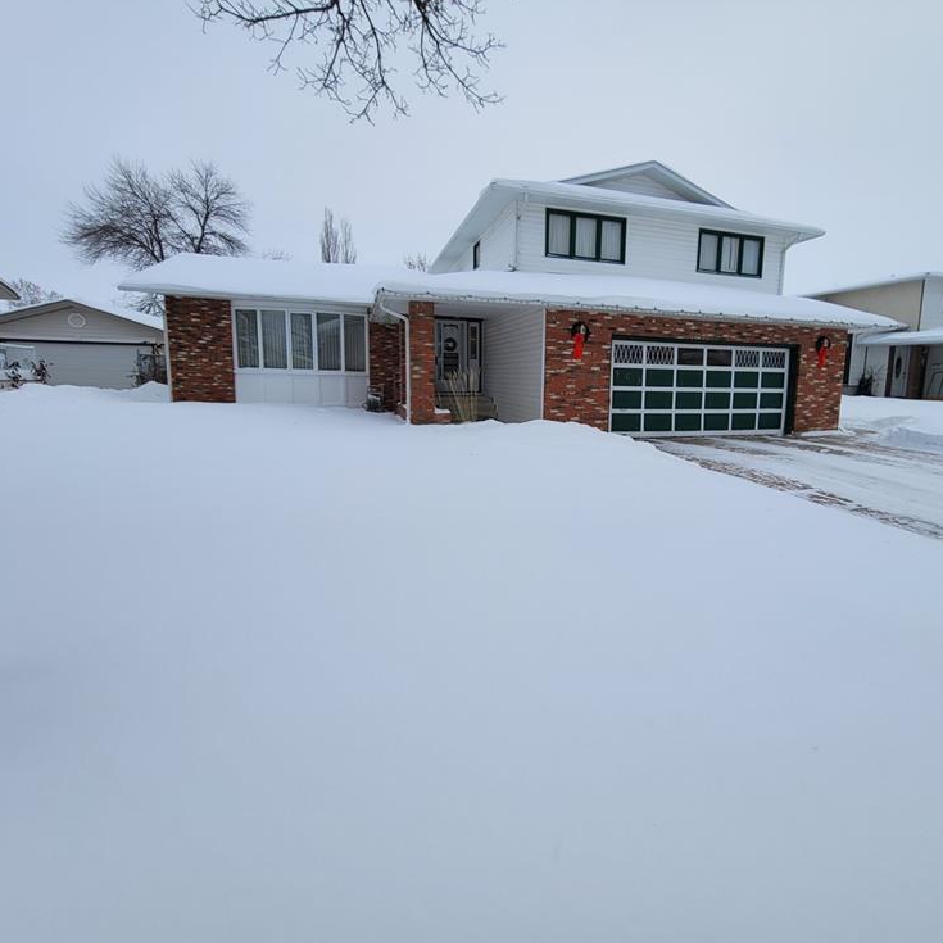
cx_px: 550
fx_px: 493
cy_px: 467
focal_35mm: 16
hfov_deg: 86.7
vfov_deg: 87.4
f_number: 2.2
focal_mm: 2.2
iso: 64
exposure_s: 1/166
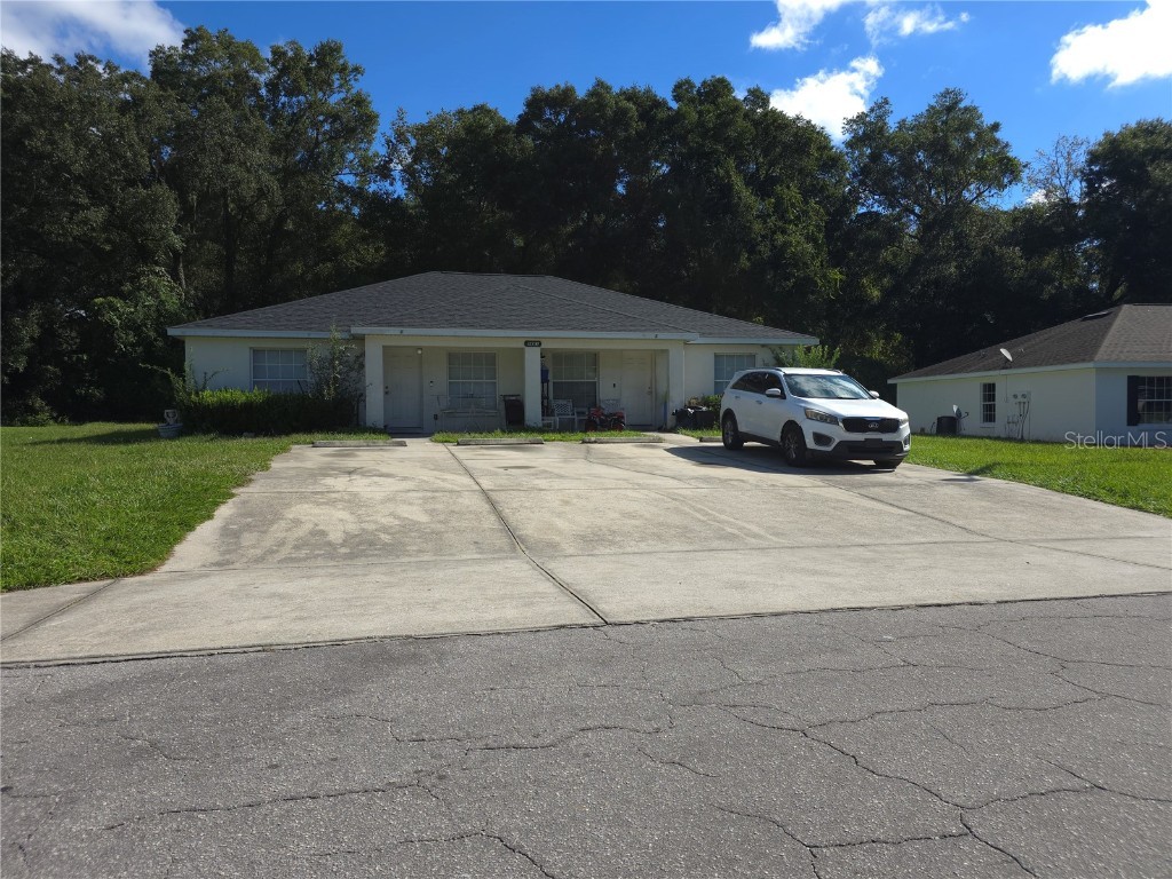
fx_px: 779
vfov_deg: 58.9
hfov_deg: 73.9
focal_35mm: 23
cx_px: 586
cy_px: 440
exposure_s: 1/454
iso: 12
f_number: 1.7
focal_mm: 6.3
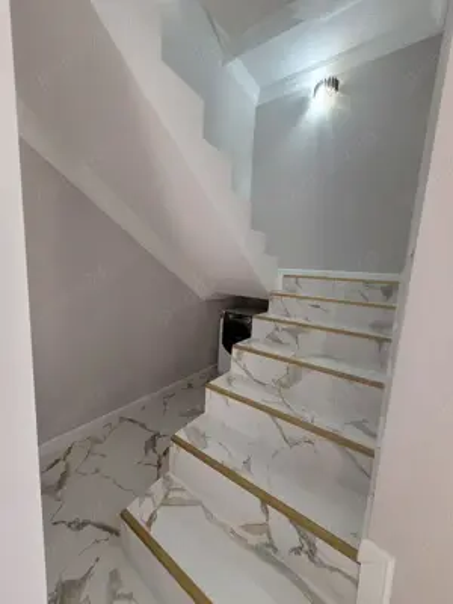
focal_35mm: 13
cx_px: 226
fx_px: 227
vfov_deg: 106.2
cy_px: 302
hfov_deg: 89.9
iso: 320
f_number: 2.2
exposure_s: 1/33
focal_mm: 1.74
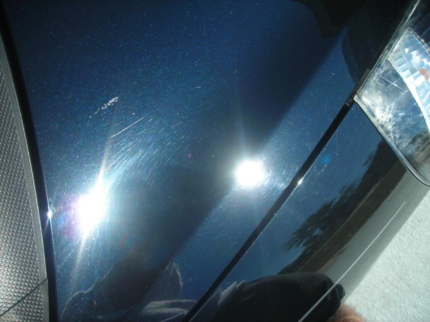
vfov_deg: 37.7
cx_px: 215
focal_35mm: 38
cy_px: 161
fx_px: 472
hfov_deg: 49.0
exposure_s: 1/121
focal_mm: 6.3
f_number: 6.4
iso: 50
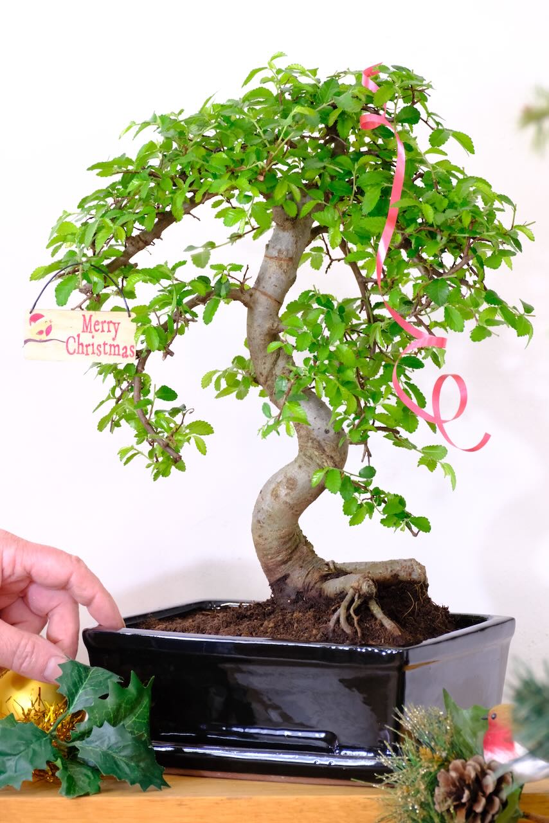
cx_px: 274
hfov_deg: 4.4
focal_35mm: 310
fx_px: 7087
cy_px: 412
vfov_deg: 6.6
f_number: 6.4
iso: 2000
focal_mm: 206.5
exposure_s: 1/30
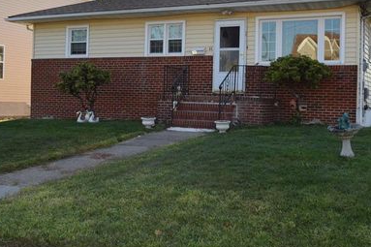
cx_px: 229
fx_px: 484
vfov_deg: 28.6
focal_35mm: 47
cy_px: 104
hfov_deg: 41.7
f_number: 6.3
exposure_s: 1/160
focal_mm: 24
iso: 100
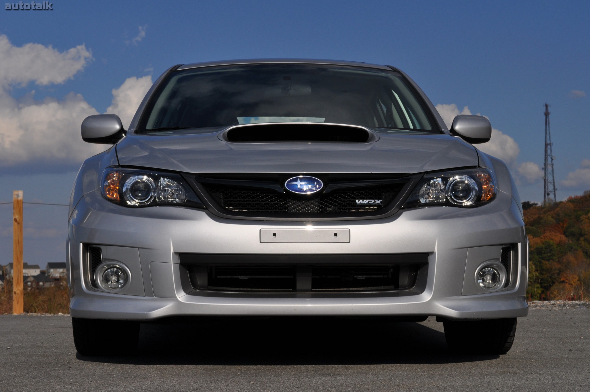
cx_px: 295
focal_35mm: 78
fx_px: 1277
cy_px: 196
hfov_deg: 26.0
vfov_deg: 17.5
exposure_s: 1/800
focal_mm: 52
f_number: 13
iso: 200
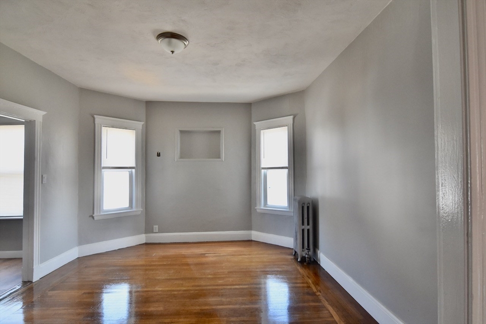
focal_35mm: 20
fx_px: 263
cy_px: 162
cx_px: 243
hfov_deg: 85.4
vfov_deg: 63.2
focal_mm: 13
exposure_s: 1/100
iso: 800
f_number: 5
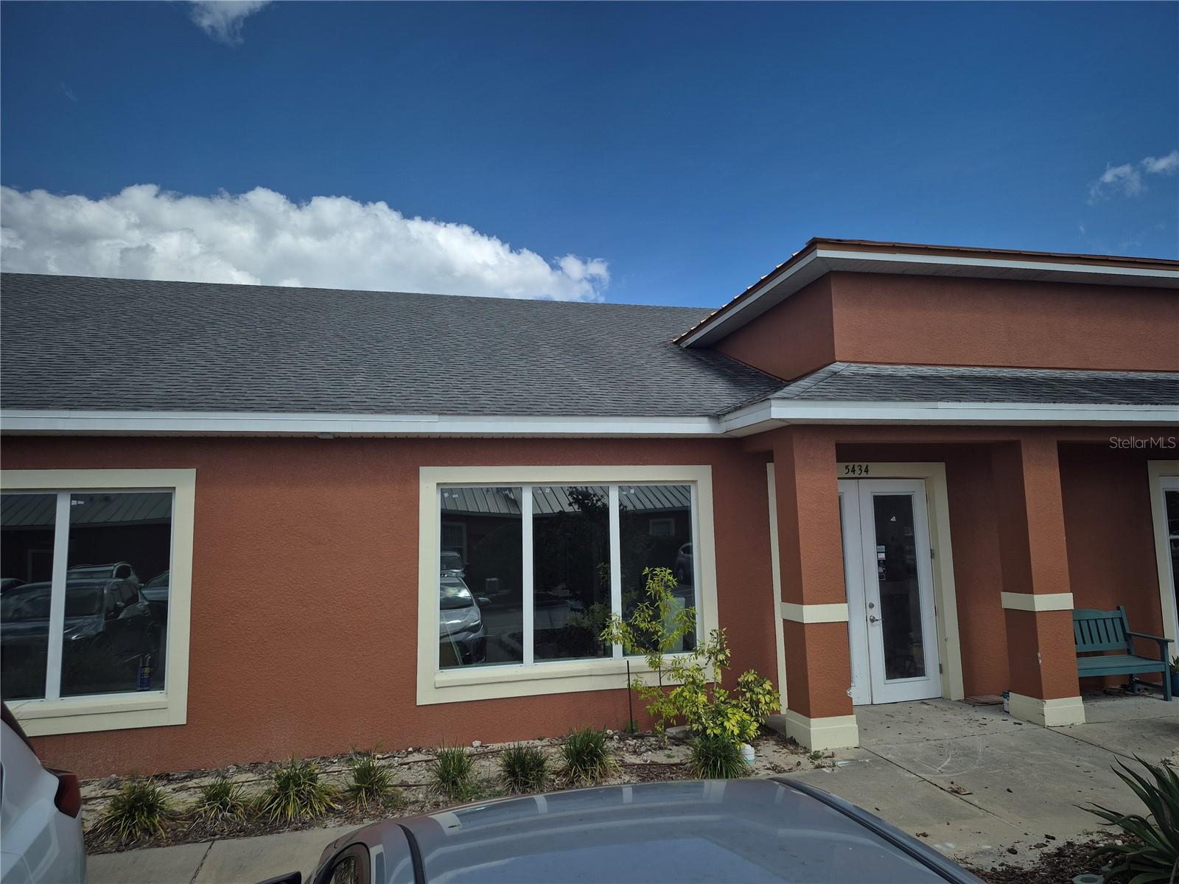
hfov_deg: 73.9
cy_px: 442
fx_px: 783
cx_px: 590
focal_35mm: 23
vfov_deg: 58.9
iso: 25
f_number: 1.8
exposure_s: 1/1656
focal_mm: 5.4
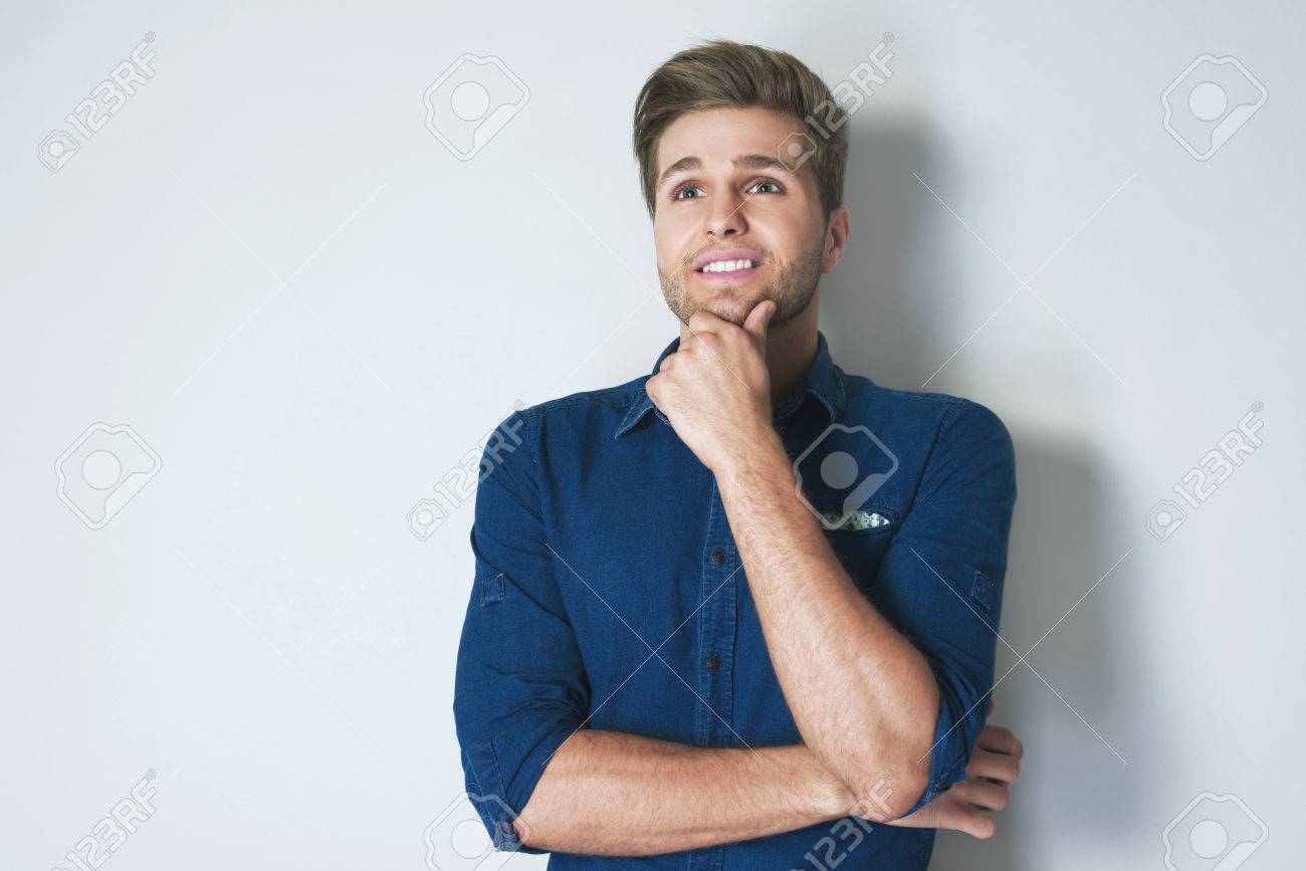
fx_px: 1814
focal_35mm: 50
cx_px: 653
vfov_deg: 27.0
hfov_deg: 39.6
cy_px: 436
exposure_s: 1/180
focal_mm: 50
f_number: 11
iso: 100
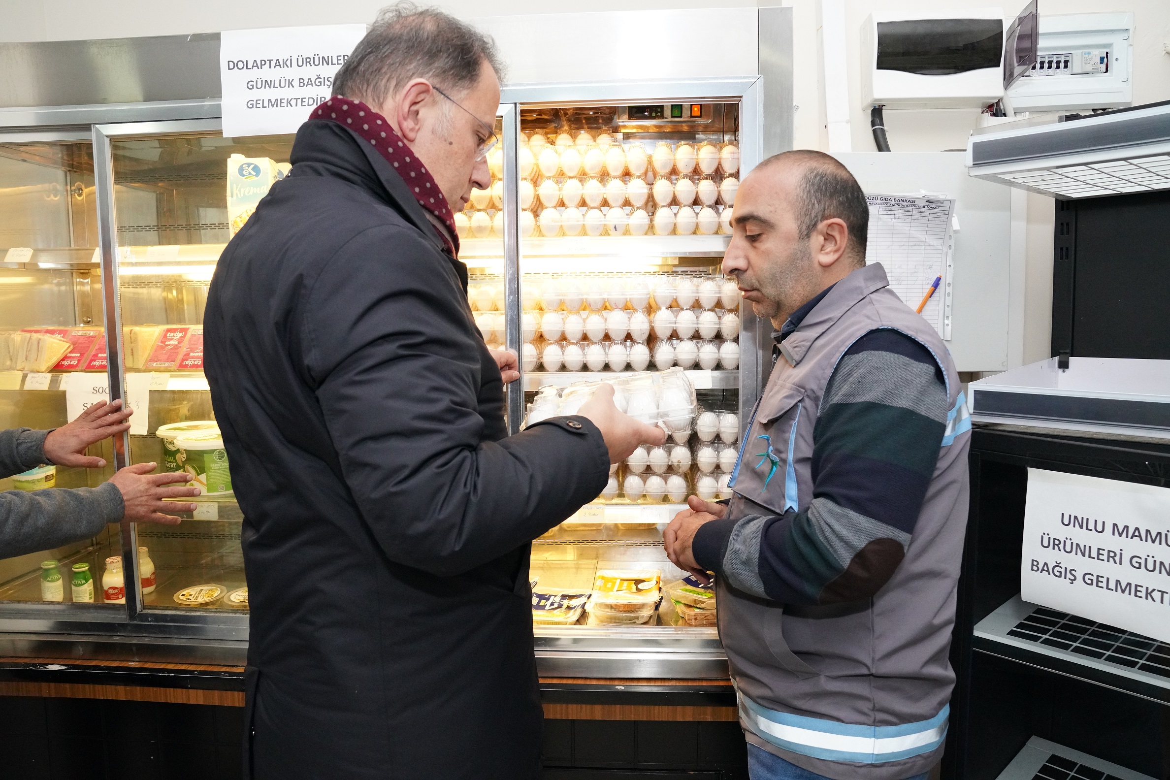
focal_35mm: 24
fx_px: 780
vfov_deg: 53.1
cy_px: 390
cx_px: 585
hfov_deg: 73.7
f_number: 5.6
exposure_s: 1/250
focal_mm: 24
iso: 6400
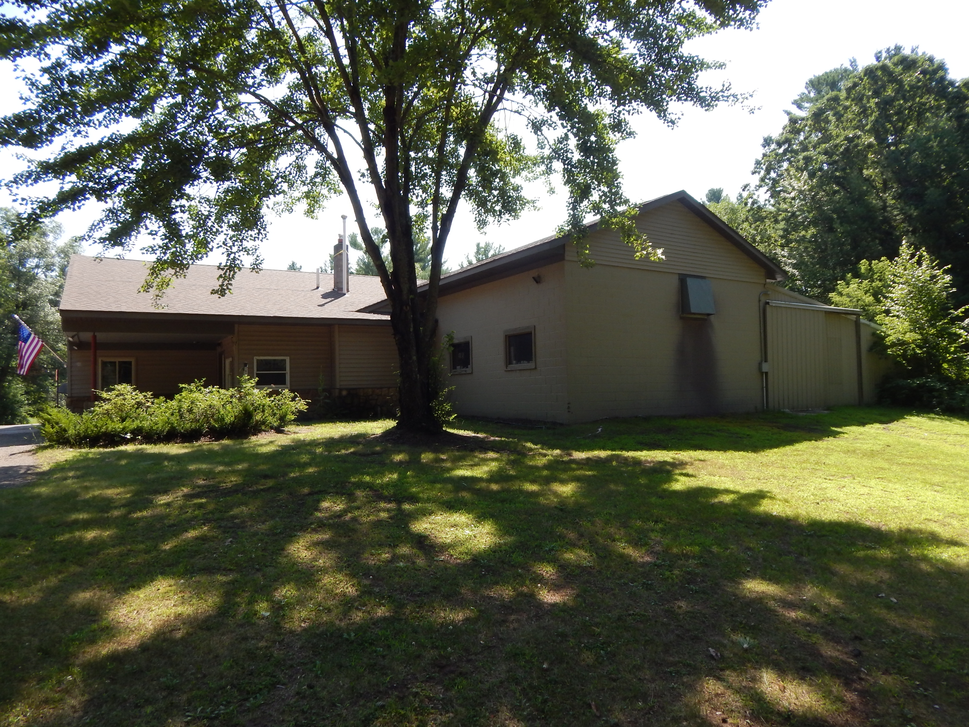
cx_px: 484
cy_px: 364
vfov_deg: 58.9
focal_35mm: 23
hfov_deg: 73.9
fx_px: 644
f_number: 3
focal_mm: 4
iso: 125
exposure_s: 1/640
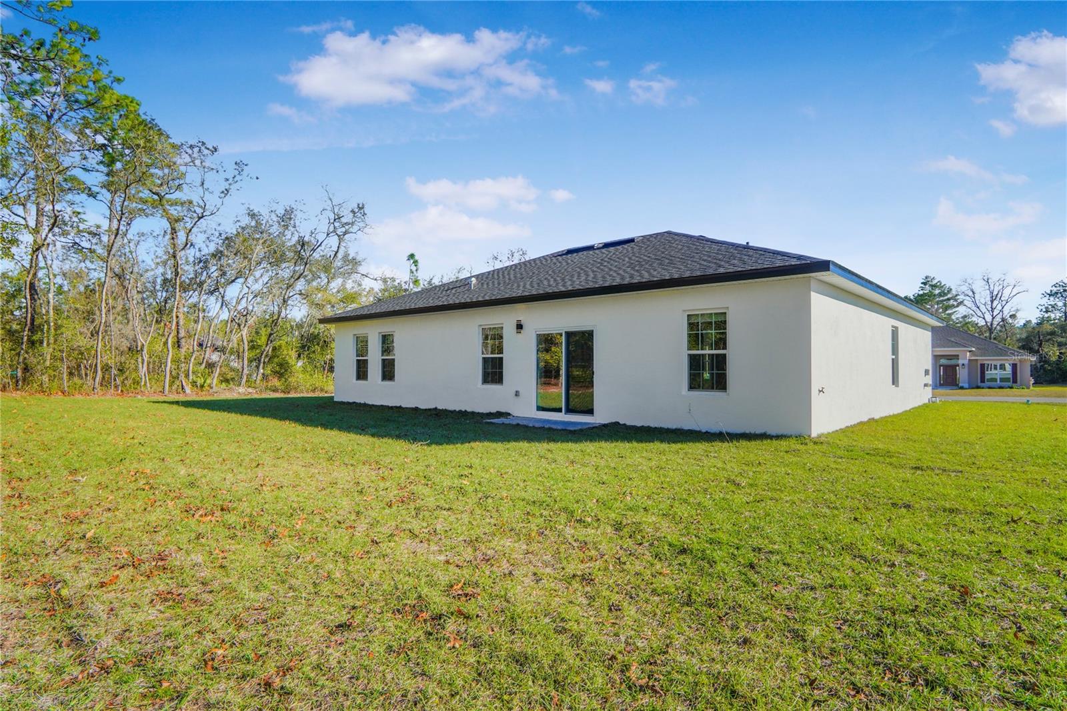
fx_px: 533
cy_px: 356
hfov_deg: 90.0
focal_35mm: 18
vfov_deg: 67.4
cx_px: 534
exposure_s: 1/320
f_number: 5.6
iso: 100
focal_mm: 12
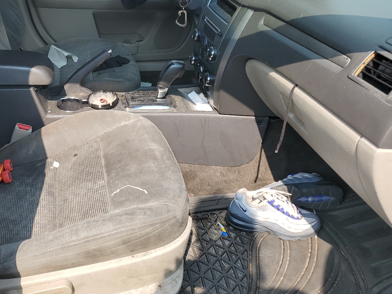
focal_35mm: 38
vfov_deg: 37.2
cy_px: 89
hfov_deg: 47.6
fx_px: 430
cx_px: 110
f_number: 1.5
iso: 50
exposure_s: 1/1111
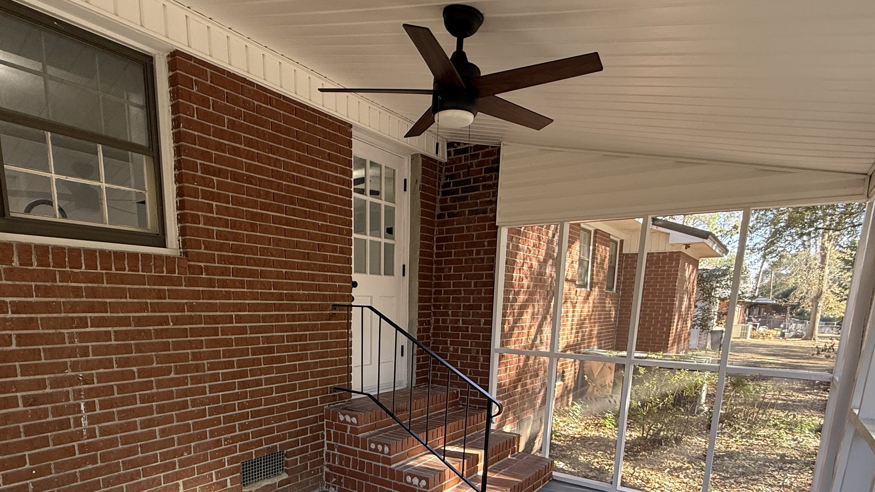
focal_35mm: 22
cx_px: 375
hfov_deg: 80.7
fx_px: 510
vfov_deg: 48.3
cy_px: 399
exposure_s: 1/99
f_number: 2.2
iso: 125
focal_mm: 2.22
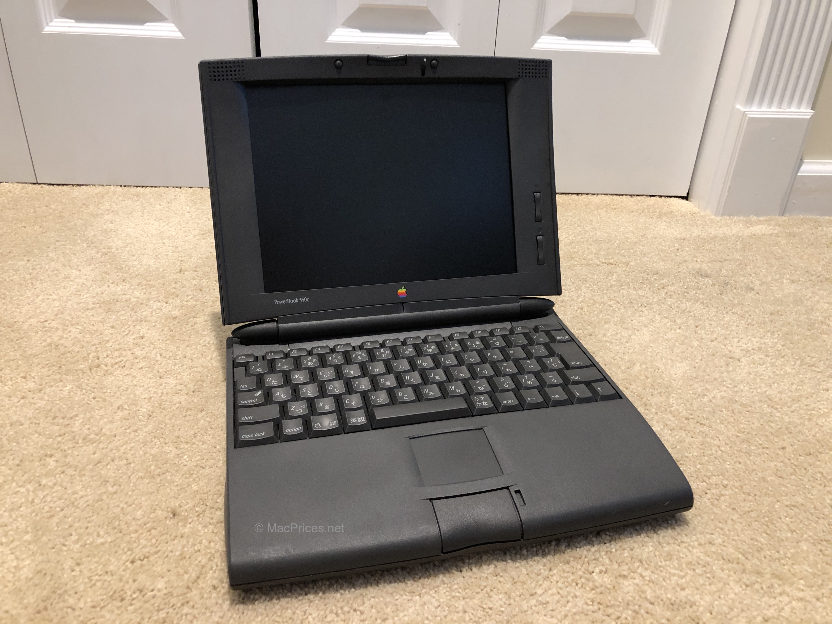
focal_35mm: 28
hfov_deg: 63.4
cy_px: 312
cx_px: 416
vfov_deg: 49.7
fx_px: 673
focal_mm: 3.99
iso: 100
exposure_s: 1/12
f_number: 1.8
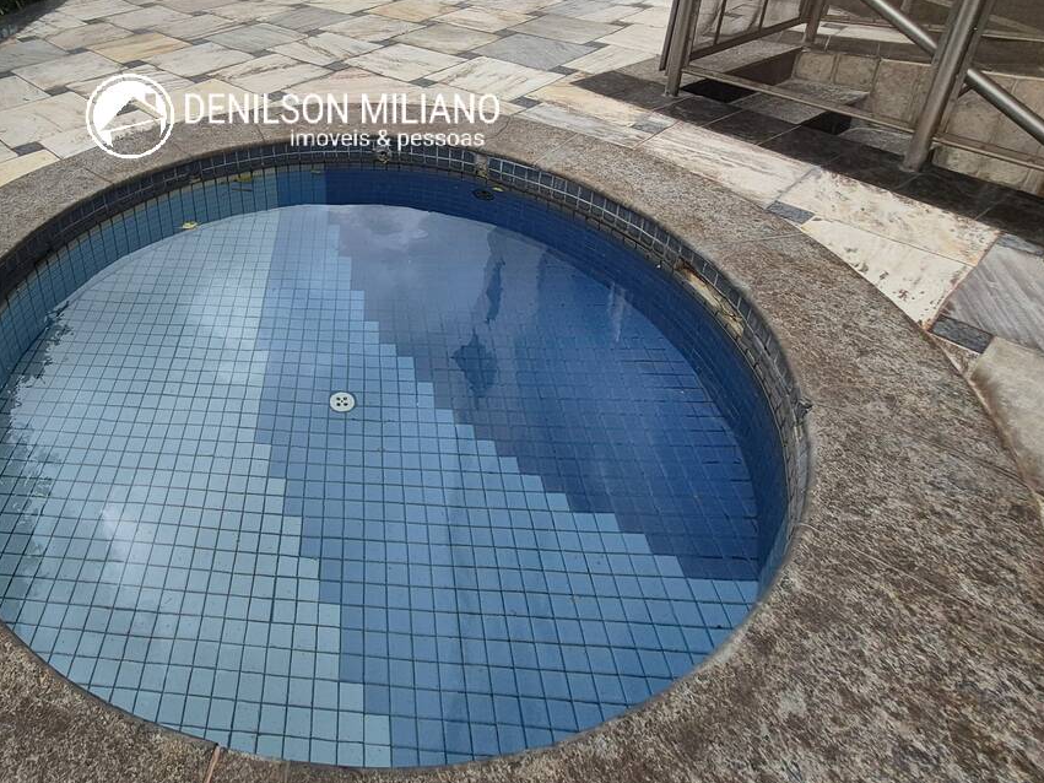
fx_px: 663
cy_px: 147
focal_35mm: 22
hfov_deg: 72.3
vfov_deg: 56.3
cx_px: 291
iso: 50
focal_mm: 1.74
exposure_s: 1/792
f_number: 2.2
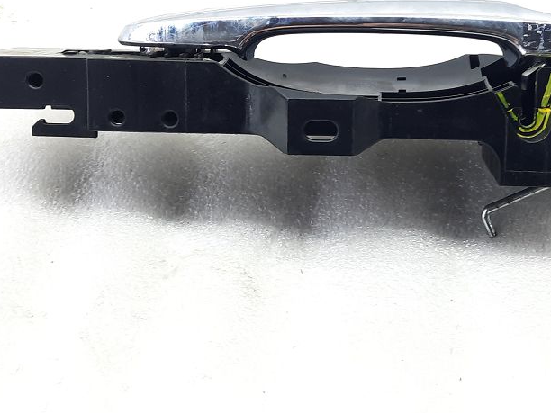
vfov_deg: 29.0
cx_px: 341
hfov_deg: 38.7
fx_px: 780
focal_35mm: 49
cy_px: 83
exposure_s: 1/50
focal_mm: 4.6
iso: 160
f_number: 2
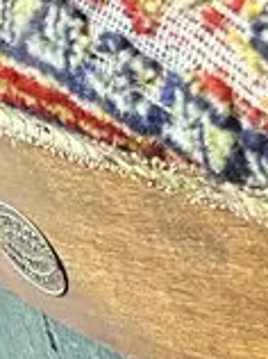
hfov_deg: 9.3
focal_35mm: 156
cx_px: 393
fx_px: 1615
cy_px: 988
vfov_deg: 10.2
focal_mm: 6.86
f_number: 1.78
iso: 320
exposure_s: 1/50
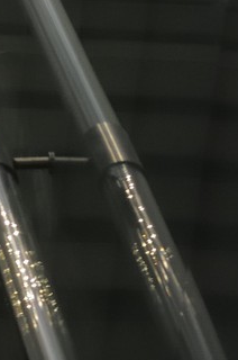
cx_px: -281
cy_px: -460
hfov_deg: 3.8
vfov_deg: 5.6
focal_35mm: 360
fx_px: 3585
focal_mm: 48
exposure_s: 1.1
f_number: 10
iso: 100
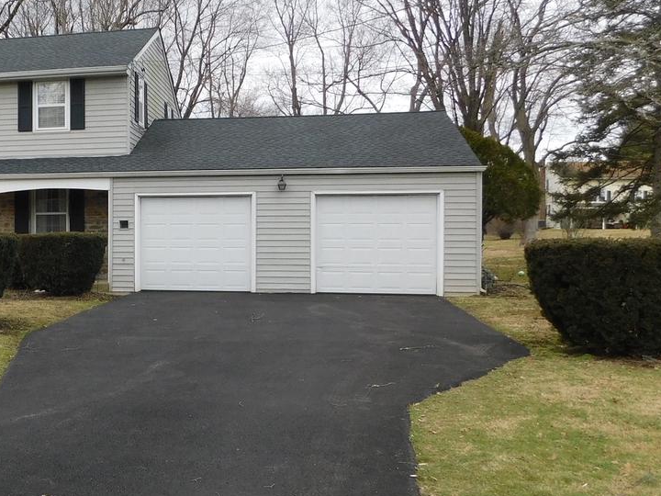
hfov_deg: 38.5
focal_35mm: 46
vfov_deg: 31.5
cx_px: 69
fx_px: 878
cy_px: 240
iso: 125
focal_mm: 4
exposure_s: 1/500
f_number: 3
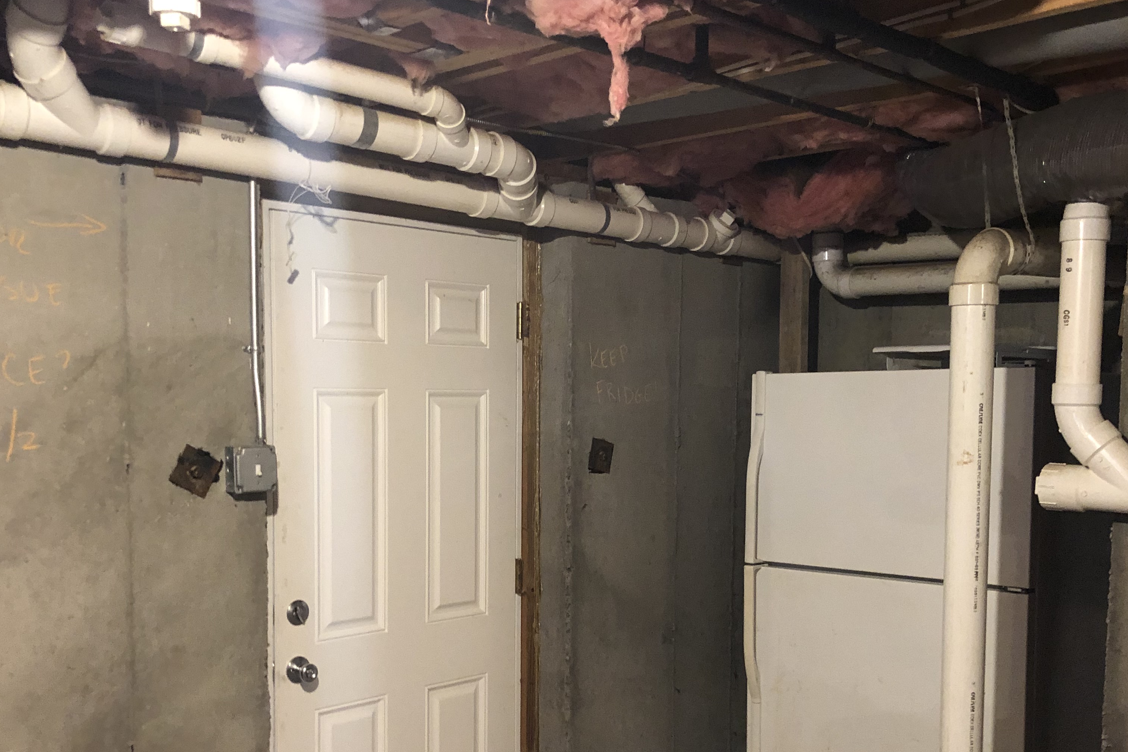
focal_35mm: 39
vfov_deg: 34.0
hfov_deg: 49.6
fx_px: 1222
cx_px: 565
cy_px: 490
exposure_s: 1/9
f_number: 1.8
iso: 100
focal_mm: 3.99
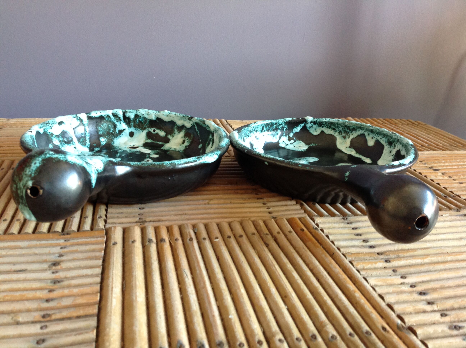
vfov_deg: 40.6
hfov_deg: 52.7
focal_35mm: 35
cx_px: 233
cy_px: 174
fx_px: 470
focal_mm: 4.28
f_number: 2.4
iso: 160
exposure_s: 1/15
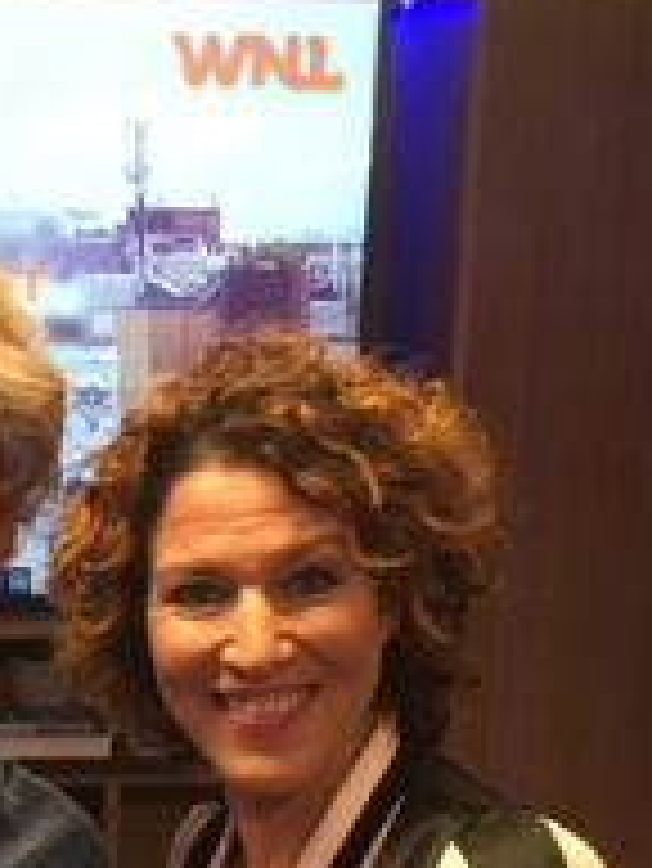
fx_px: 1881
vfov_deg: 25.0
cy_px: 816
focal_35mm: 75
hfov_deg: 18.9
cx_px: -54
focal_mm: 4.15
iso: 200
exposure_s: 1/17
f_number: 2.2
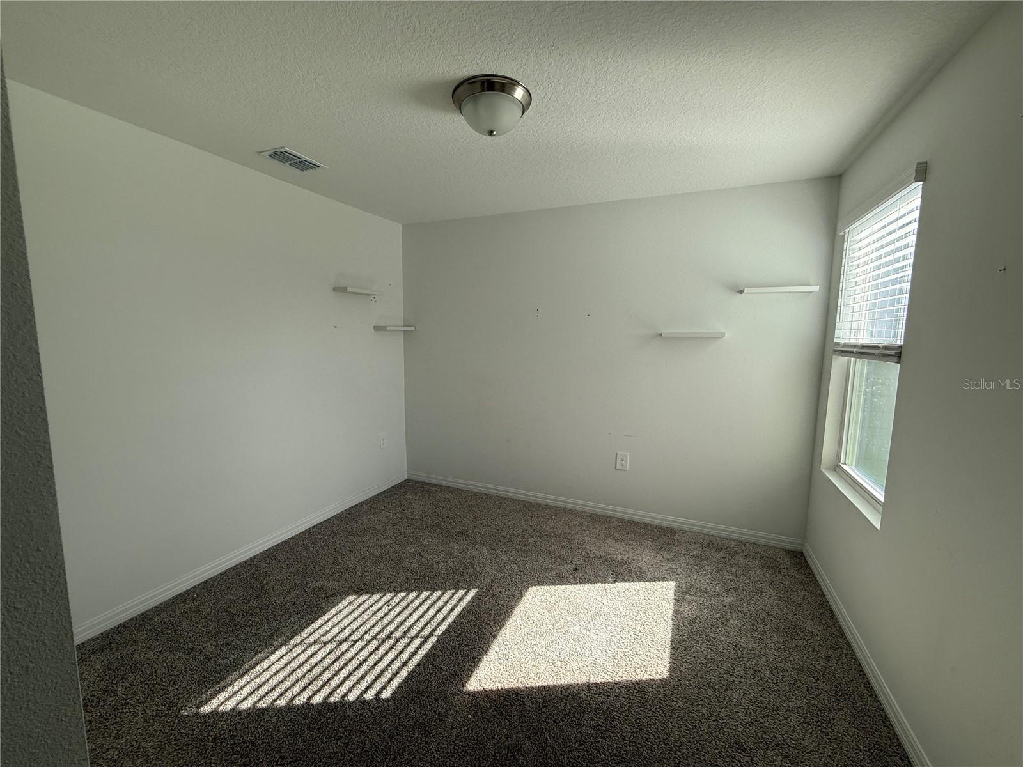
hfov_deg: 102.1
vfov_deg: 85.7
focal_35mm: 14
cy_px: 384
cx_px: 512
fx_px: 414
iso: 50
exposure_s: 1/205
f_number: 2.2
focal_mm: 2.22
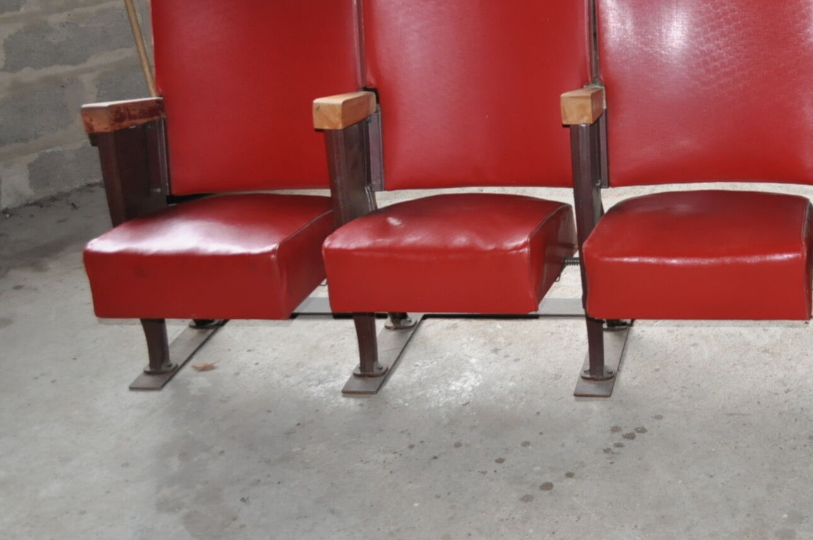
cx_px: 647
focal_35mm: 55
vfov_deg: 24.4
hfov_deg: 35.2
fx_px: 1241
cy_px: 152
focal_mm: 22
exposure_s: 1/60
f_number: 3.8
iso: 800
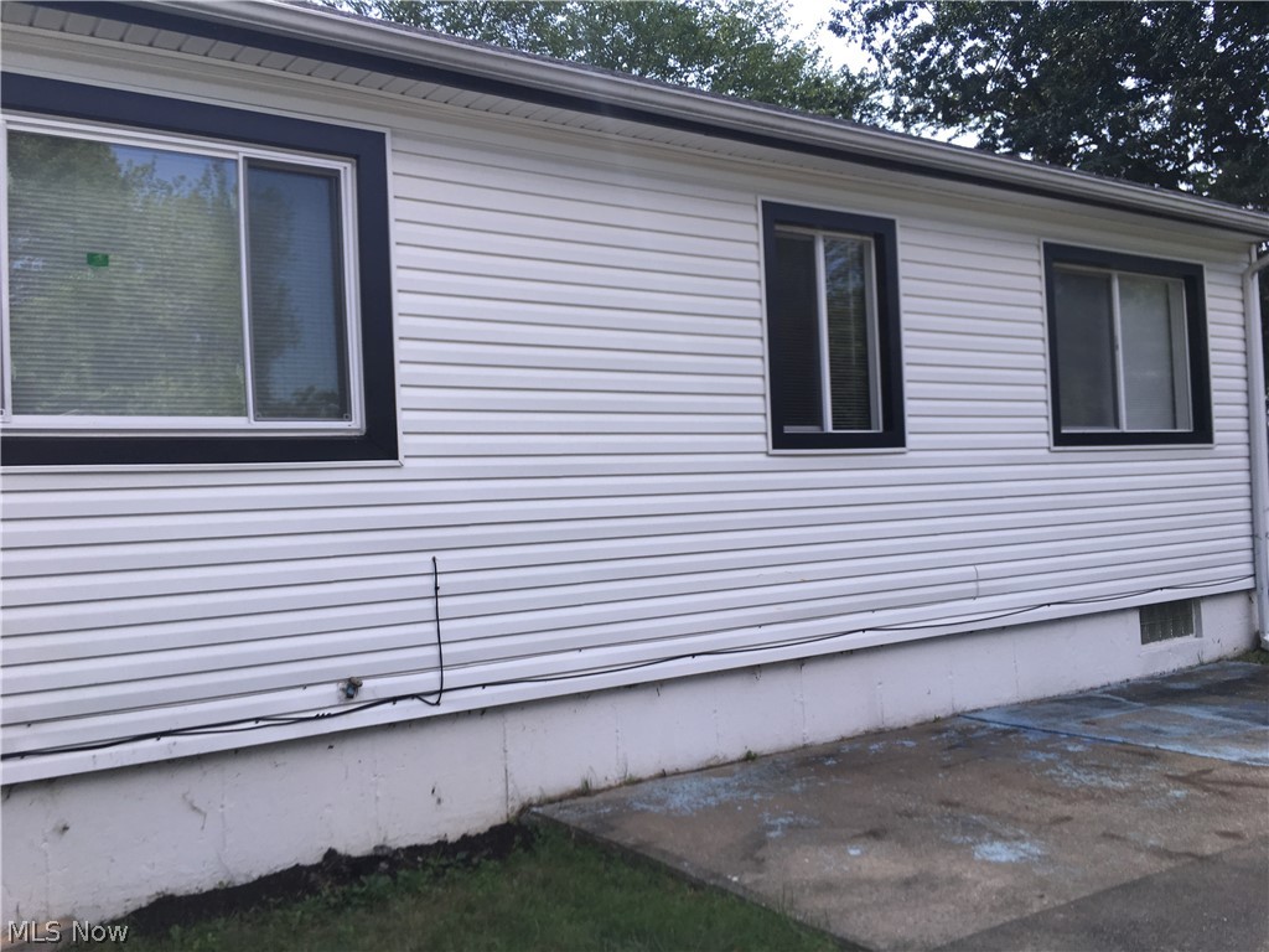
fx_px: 1063
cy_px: 476
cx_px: 634
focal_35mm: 29
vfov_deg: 48.2
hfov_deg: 61.7
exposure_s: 1/478
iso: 25
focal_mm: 4.15
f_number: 2.2
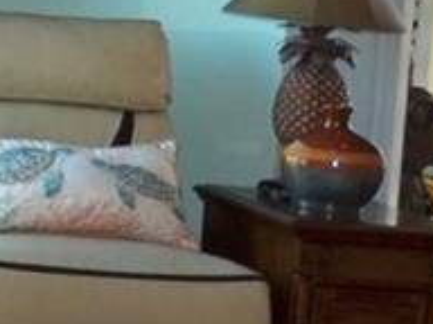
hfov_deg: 9.4
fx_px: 1951
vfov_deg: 9.4
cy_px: -8
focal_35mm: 156
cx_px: -943
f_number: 3.5
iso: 200
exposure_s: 1/160
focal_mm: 13
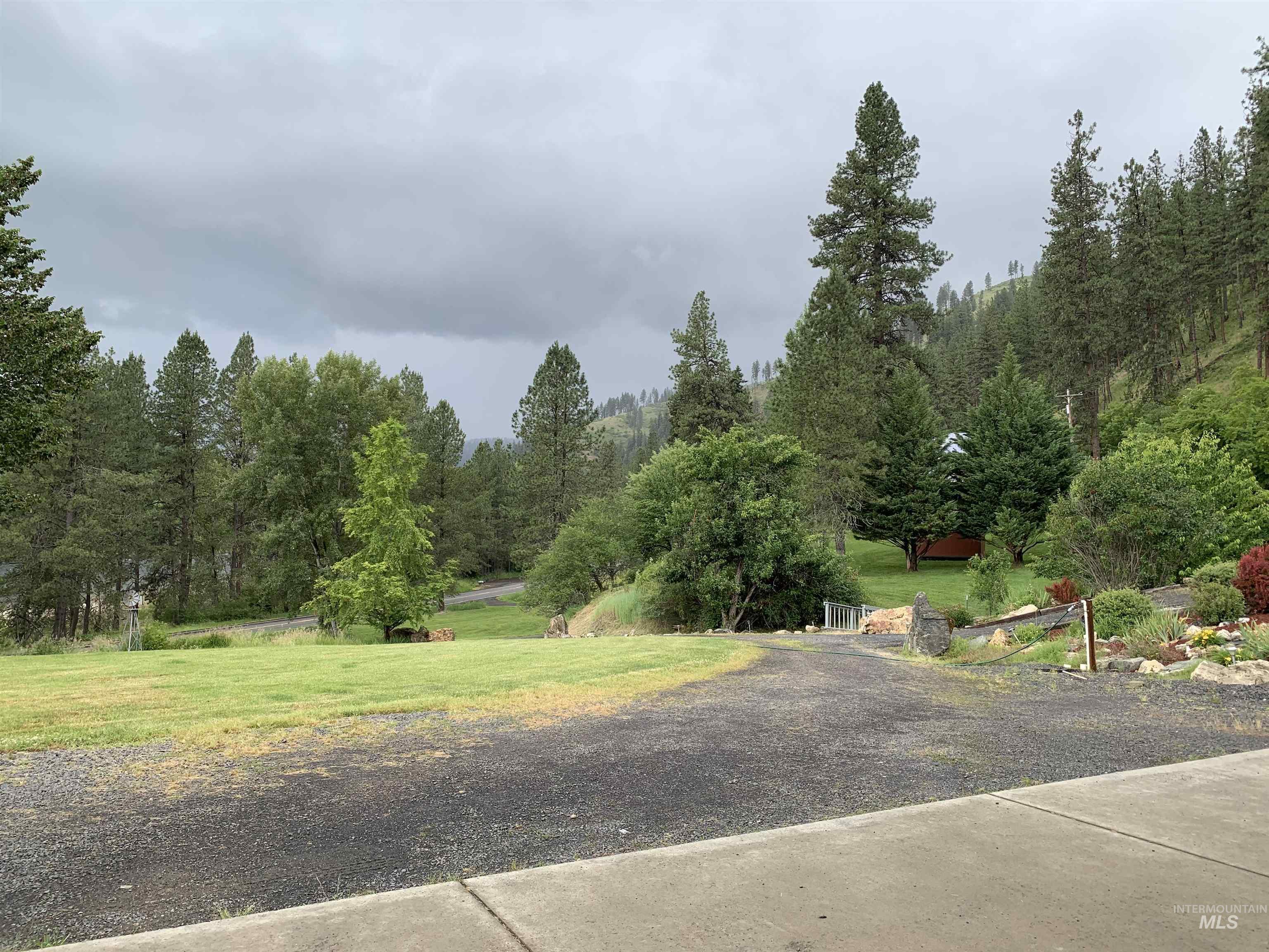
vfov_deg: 53.1
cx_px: 634
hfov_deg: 67.3
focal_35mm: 26
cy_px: 476
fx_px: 953
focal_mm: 4.25
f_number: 1.8
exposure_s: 1/450
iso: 25
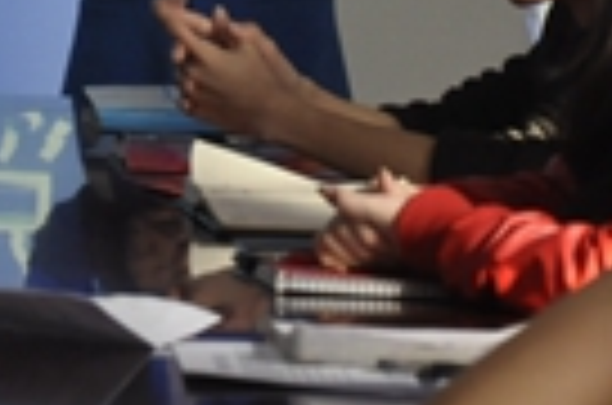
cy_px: -434
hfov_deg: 6.4
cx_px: -284
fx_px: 5393
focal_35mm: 318
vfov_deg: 4.2
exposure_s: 1/50
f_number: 4.8
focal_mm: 48
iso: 800
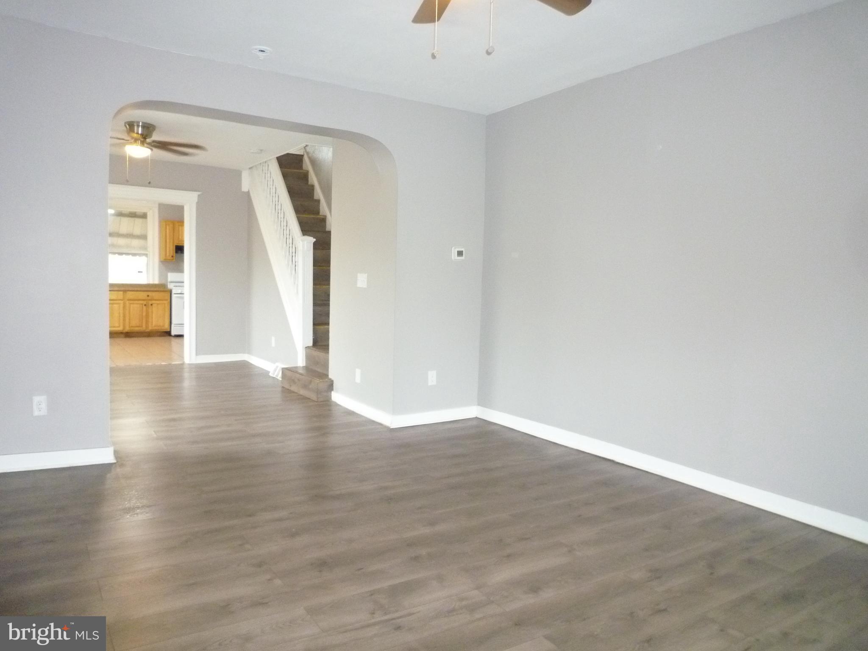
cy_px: 326
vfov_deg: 54.9
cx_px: 434
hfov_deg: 69.4
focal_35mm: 25
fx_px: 627
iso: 500
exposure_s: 1/30
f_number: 2.8
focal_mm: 4.4
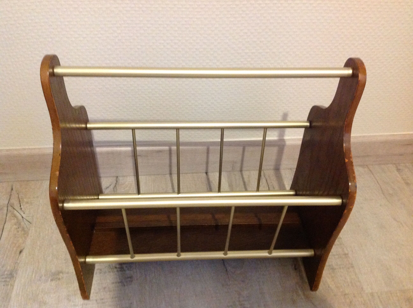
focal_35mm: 35
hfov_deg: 52.7
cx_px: 206
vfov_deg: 40.6
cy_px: 154
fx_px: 417
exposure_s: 1/15
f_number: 2.4
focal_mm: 4.28
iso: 500
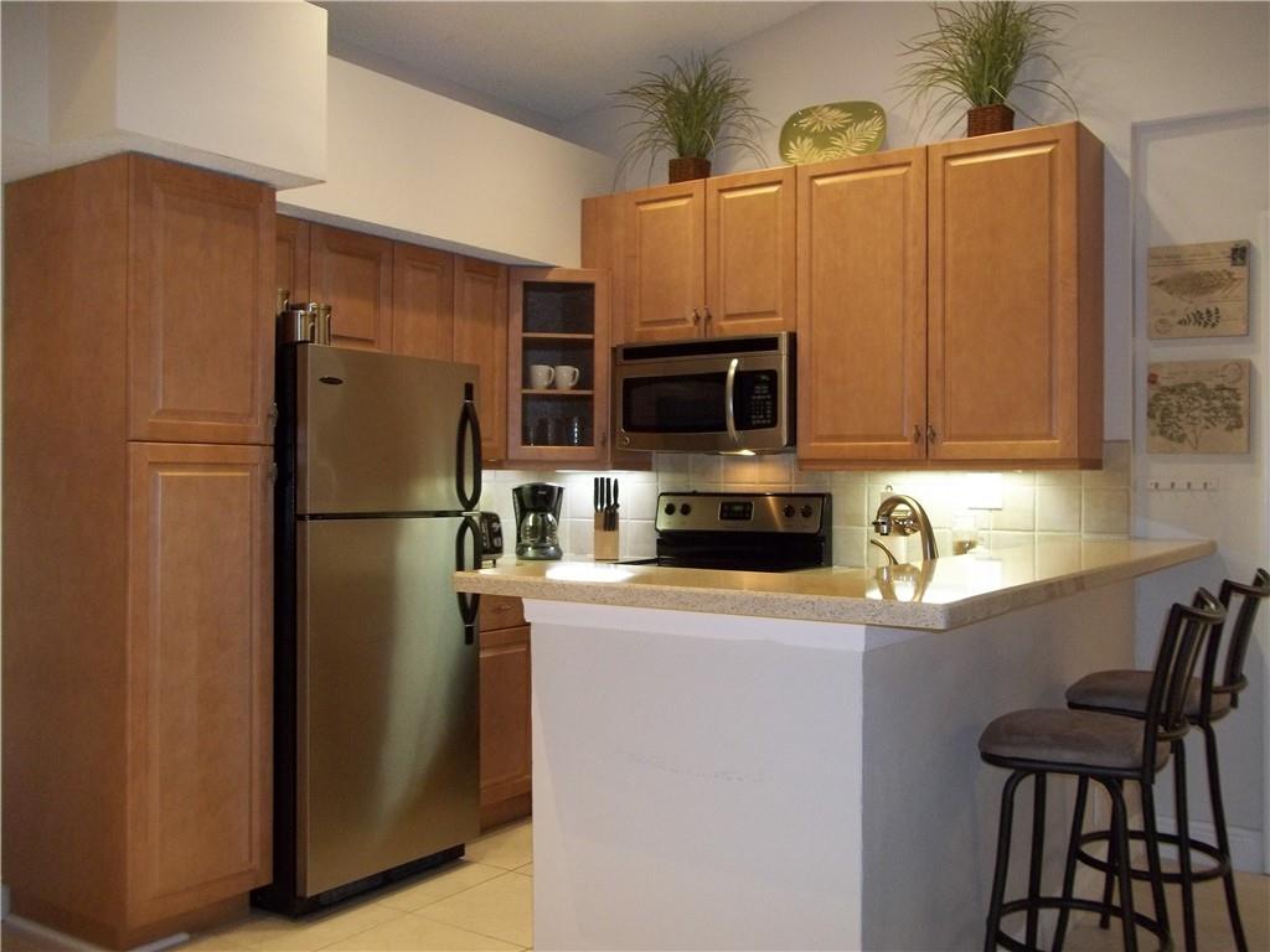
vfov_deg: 44.2
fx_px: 1174
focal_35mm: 32
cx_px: 635
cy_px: 476
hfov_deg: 56.8
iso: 160
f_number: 2.9
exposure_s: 1/30
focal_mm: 5.7
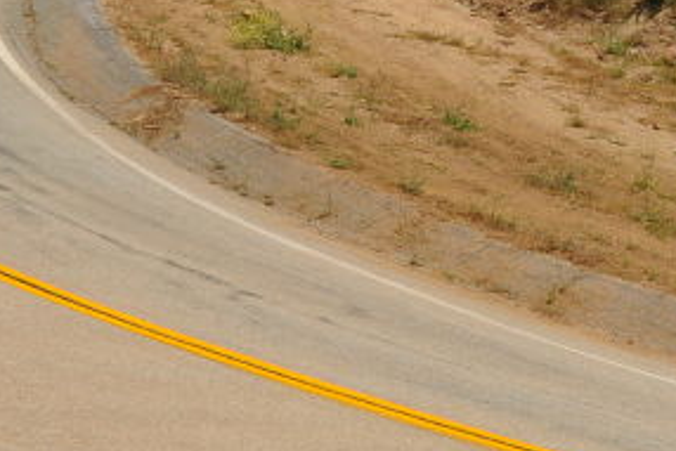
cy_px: 96
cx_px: 527
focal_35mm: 113
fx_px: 2123
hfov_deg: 18.0
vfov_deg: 12.1
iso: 320
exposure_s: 1/250
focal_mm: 18
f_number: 8
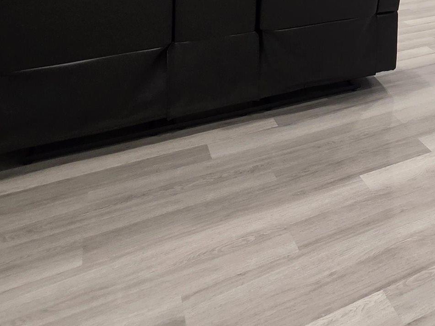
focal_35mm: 42
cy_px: -104
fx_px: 528
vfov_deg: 28.0
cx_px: 498
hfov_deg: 36.5
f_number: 1.9
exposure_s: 1/120
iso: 250
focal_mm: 2.2
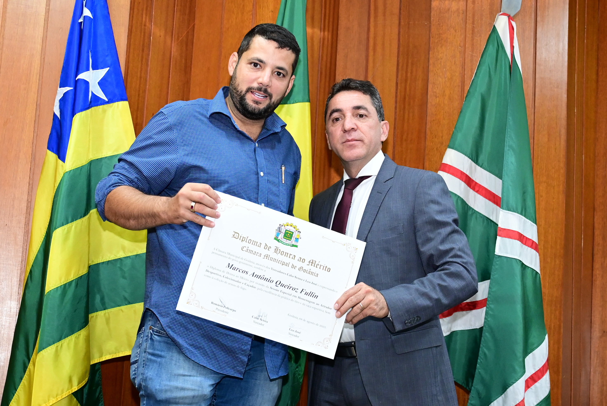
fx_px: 1080
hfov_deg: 31.4
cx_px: 304
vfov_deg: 21.3
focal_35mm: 64
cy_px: 203
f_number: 4
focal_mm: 43
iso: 4000
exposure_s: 1/125
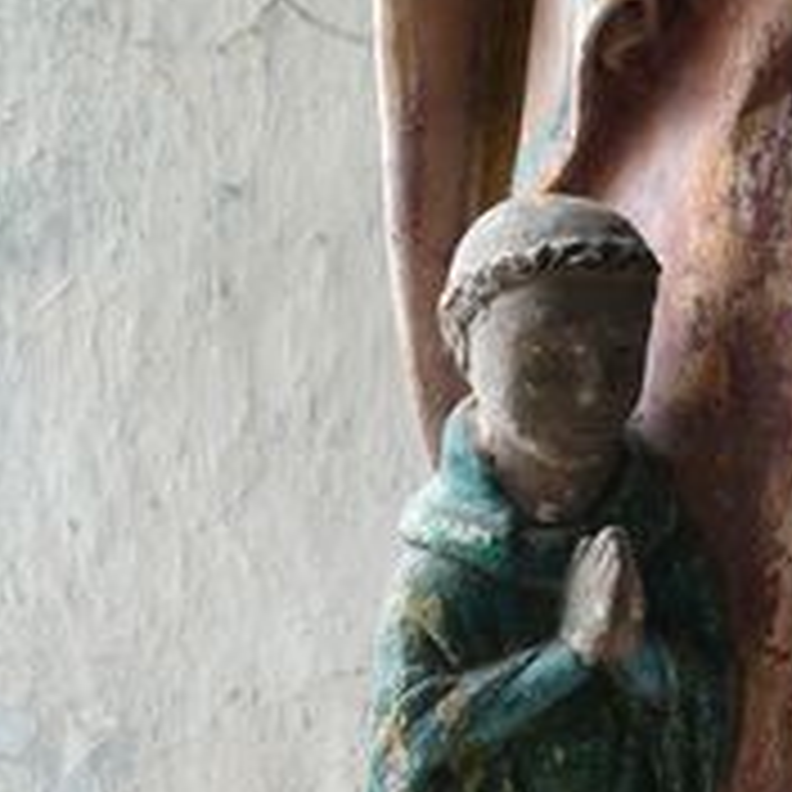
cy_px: -58
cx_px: 902
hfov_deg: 6.1
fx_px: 7429
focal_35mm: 287
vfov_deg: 6.1
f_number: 8
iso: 64
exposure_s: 2.5
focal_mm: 85
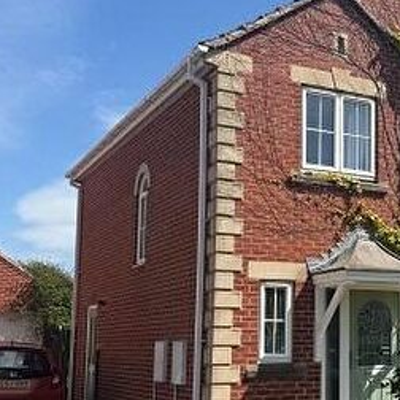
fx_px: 771
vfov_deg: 29.0
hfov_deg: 27.9
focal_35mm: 59
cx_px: 365
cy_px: 236
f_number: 1.78
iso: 80
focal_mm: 6.76
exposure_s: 1/3802
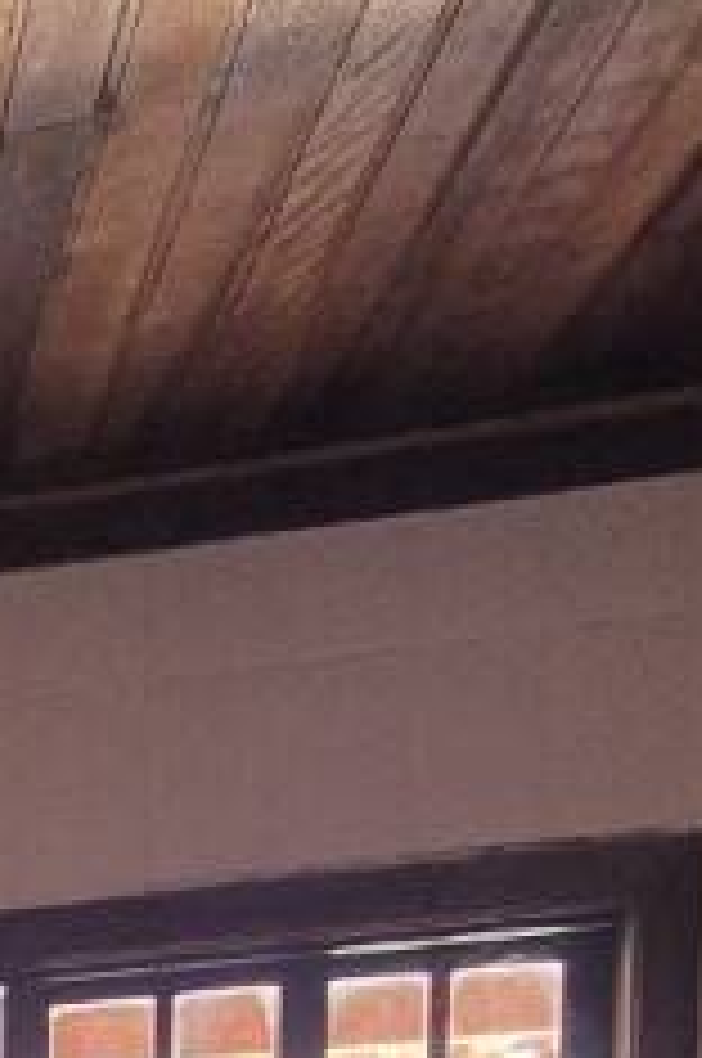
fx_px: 2435
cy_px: 1990
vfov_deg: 18.3
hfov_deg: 12.7
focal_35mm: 83
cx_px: -972
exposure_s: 1/60
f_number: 2.2
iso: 250
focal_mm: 2.2
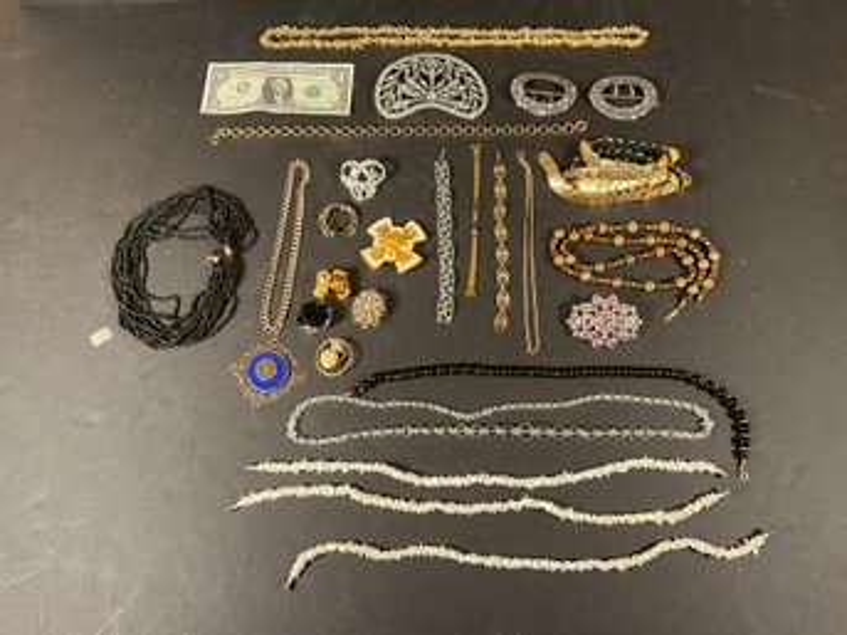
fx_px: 709
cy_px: 318
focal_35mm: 29
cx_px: 424
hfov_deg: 61.7
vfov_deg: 48.2
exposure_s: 1/60
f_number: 1.8
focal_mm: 3
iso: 125
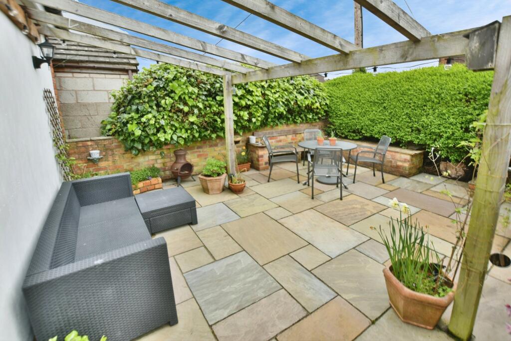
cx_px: 256
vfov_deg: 77.3
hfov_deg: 100.4
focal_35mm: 15
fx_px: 213
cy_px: 170
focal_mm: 10
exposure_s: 1/125
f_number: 5.6
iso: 100
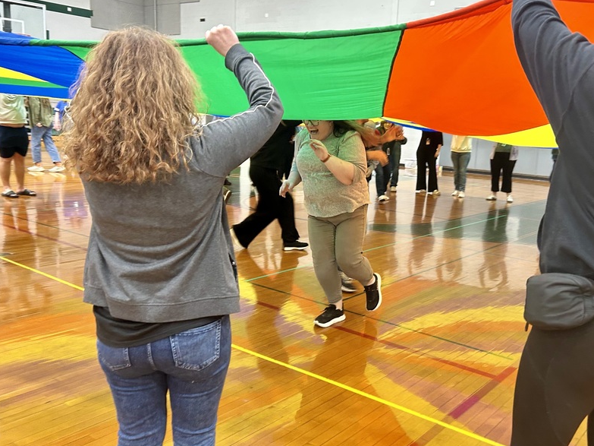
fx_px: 583
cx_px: 361
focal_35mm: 34
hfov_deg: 53.5
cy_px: 236
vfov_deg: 41.8
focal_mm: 5.7
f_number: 1.5
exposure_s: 1/71
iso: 125
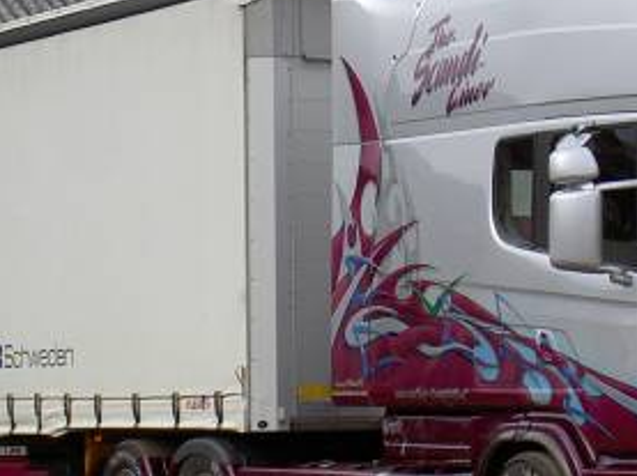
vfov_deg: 7.2
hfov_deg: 9.6
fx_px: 3786
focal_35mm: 206
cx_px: 361
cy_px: 258
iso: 50
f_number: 4.6
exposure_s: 1/250
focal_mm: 14.7
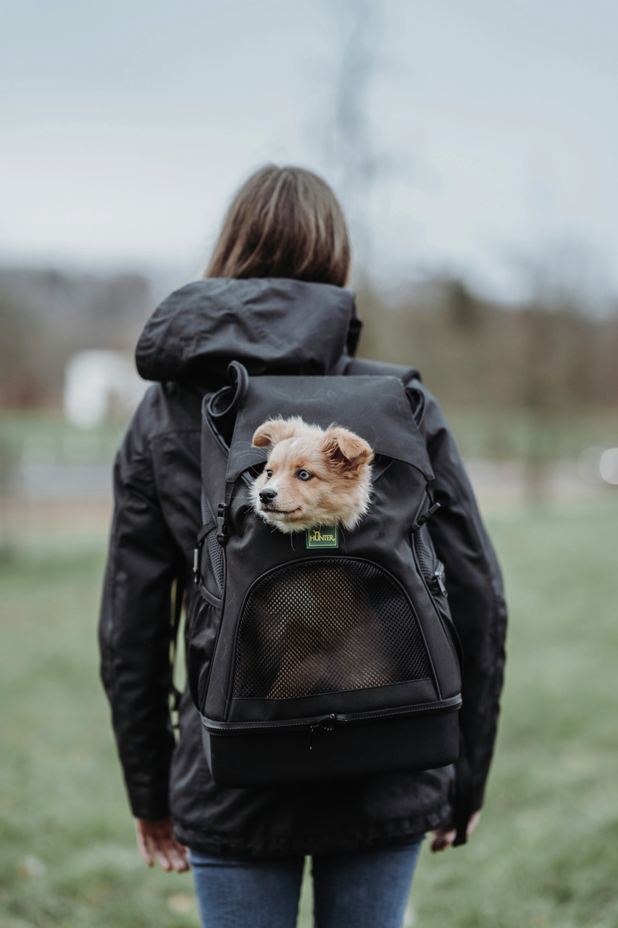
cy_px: 464
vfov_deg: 23.9
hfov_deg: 16.1
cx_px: 309
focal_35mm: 85
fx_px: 2189
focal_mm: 85
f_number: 1.8
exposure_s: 1/500
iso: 500
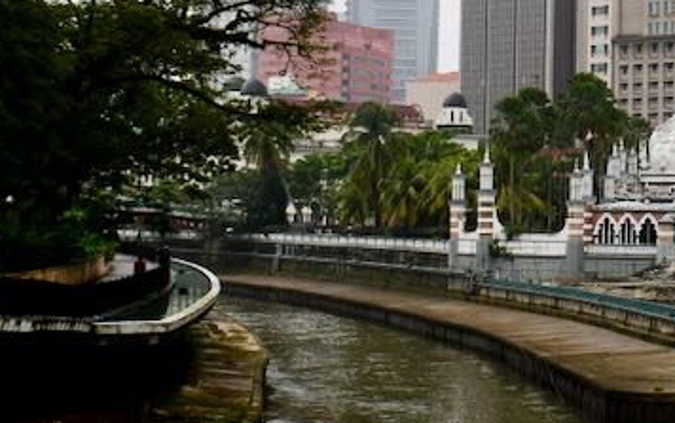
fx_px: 1565
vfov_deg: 15.4
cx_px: 715
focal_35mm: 85
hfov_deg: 23.1
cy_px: 176
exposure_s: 1/250
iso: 280
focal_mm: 18
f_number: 5.6
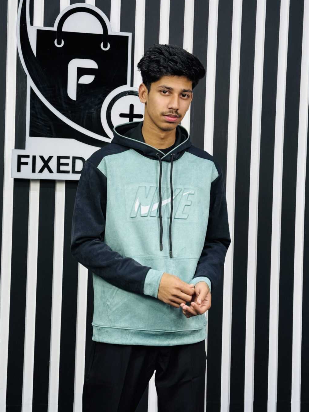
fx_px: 678
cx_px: 152
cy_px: 197
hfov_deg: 25.7
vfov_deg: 33.8
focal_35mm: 57
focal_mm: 6.76
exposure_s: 1/102
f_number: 1.78
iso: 80
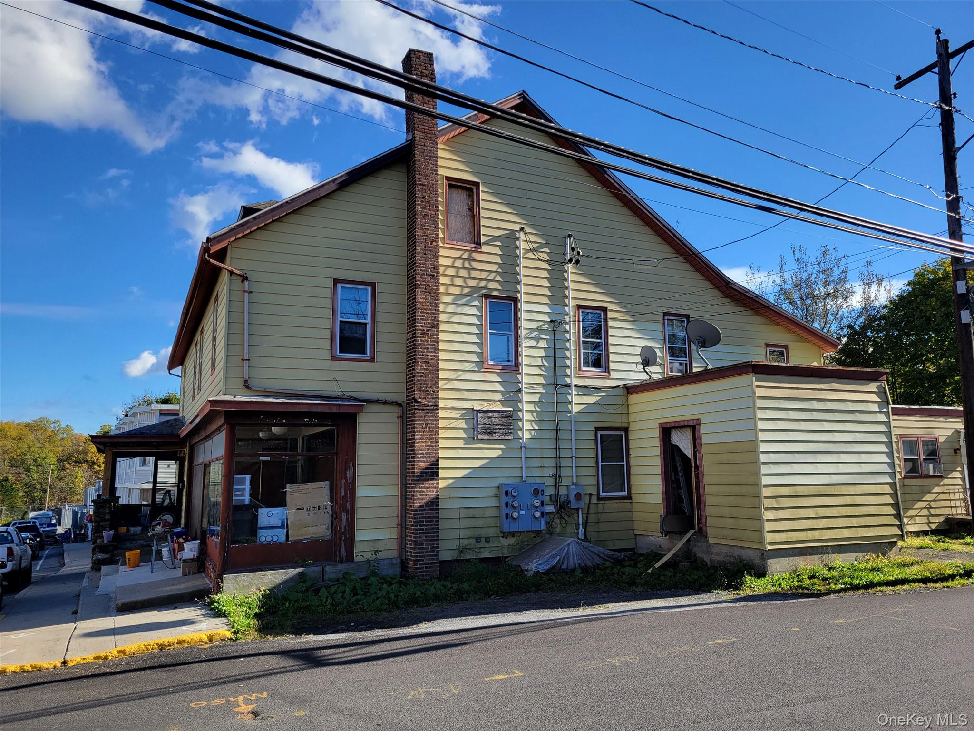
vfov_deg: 53.1
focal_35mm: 26
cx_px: 487
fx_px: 732
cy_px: 366
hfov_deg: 67.3
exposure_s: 1/1176
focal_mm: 5.4
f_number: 1.8
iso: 40
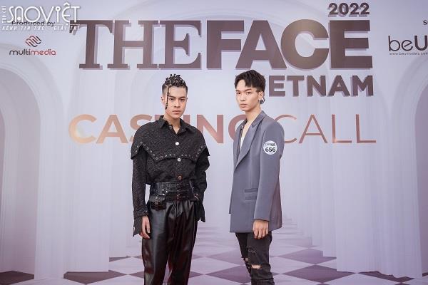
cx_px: 214
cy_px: 142
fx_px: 428
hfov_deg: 53.1
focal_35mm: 36
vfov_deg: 36.9
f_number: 3.5
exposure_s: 1/160
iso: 1250
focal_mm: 36
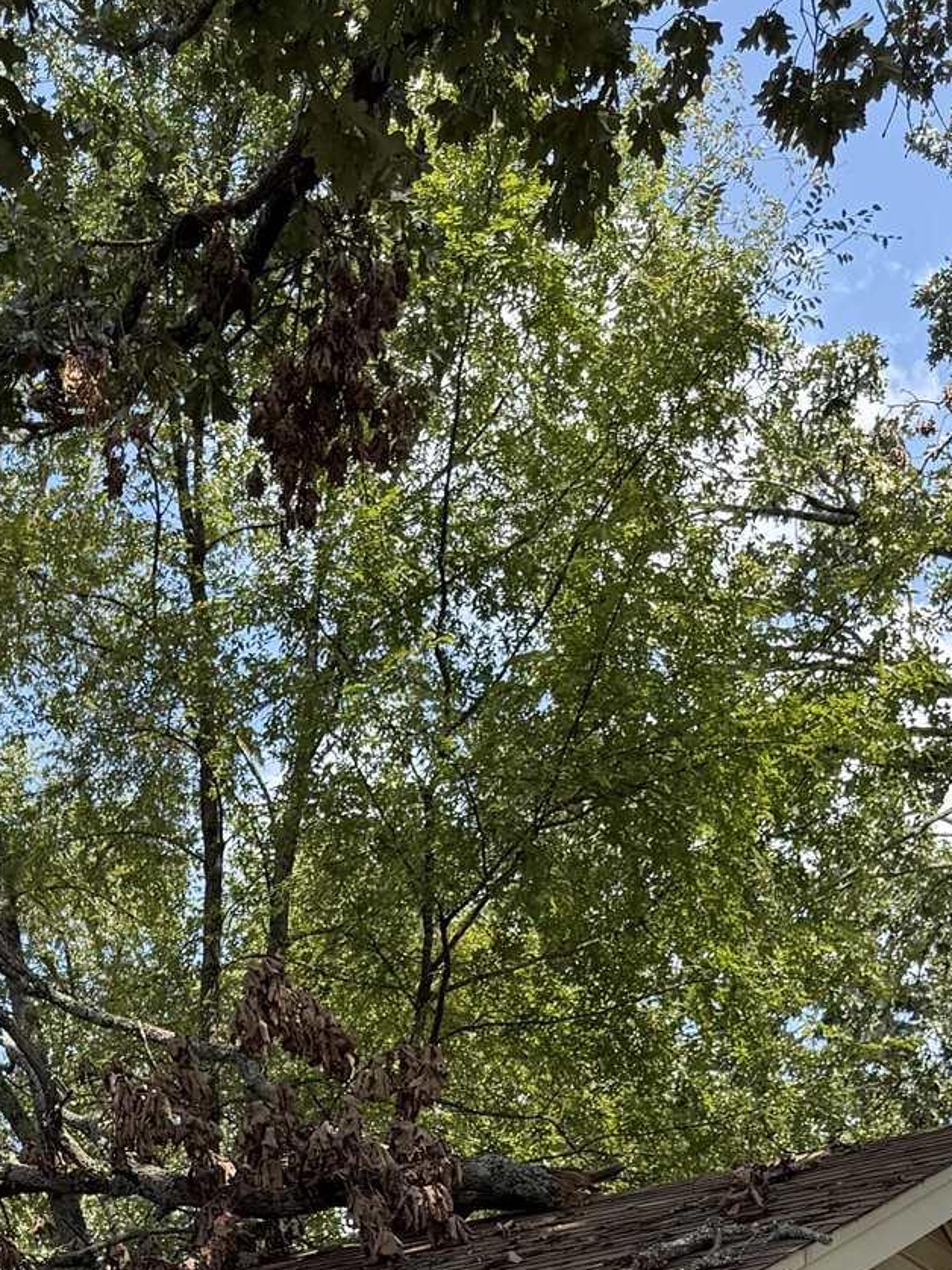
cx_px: 259
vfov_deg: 25.1
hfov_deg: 22.1
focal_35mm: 66
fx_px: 2421
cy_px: 1691
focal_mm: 6.76
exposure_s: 1/1250
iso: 100
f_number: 1.78
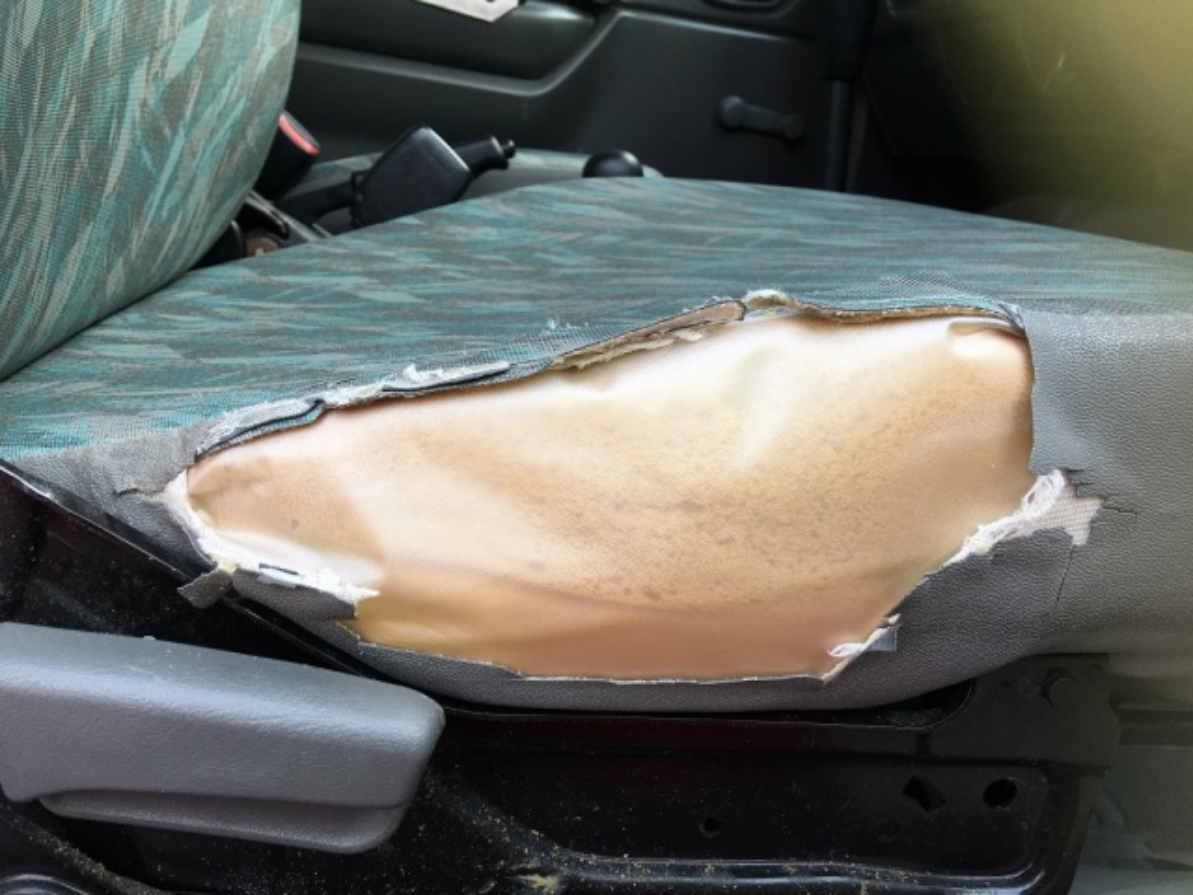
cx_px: 596
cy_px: 448
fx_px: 999
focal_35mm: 29
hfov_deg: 61.7
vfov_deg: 48.2
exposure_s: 1/120
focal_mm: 4.15
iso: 32
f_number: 2.2
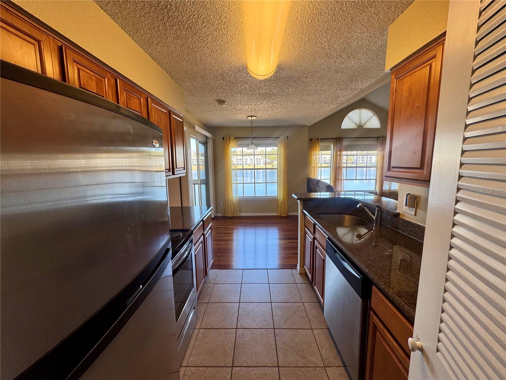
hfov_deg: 102.1
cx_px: 253
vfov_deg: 85.7
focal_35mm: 14
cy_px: 190
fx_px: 205
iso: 64
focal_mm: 2.22
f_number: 2.2
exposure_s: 1/99
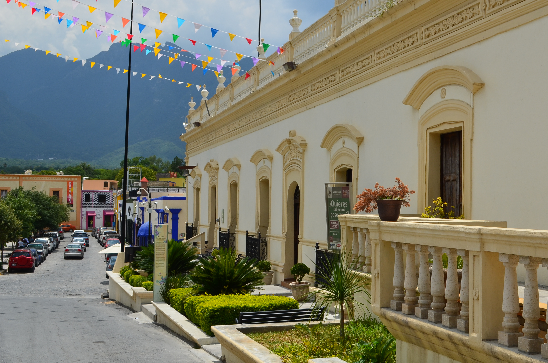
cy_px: 171
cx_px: 321
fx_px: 729
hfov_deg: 41.1
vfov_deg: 27.9
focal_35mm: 48
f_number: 11
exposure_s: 1/400
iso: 200
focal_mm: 26
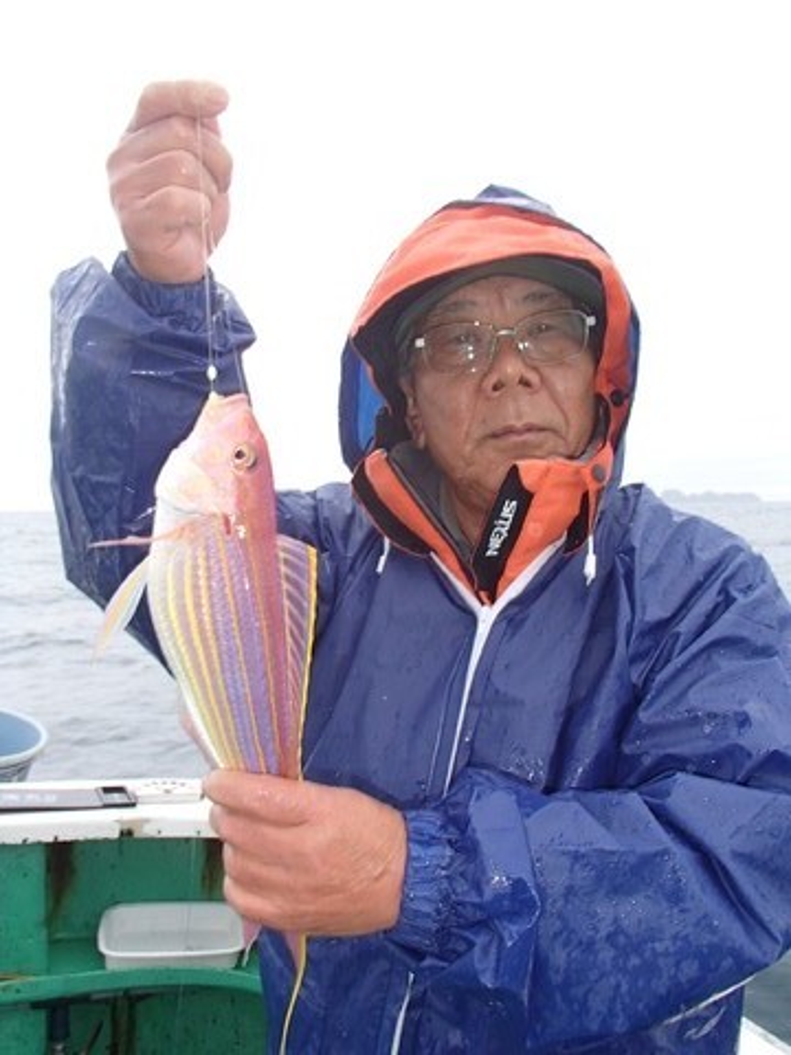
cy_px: 528
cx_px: 396
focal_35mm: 28
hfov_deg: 49.7
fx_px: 853
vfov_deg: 63.4
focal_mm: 5
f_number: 3.9
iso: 200
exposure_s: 1/50
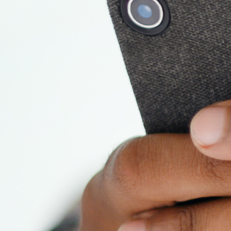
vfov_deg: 5.4
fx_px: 2446
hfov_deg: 5.2
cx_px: 555
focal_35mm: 324
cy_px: 57
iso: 200
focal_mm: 50
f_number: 1.4
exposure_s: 1/200
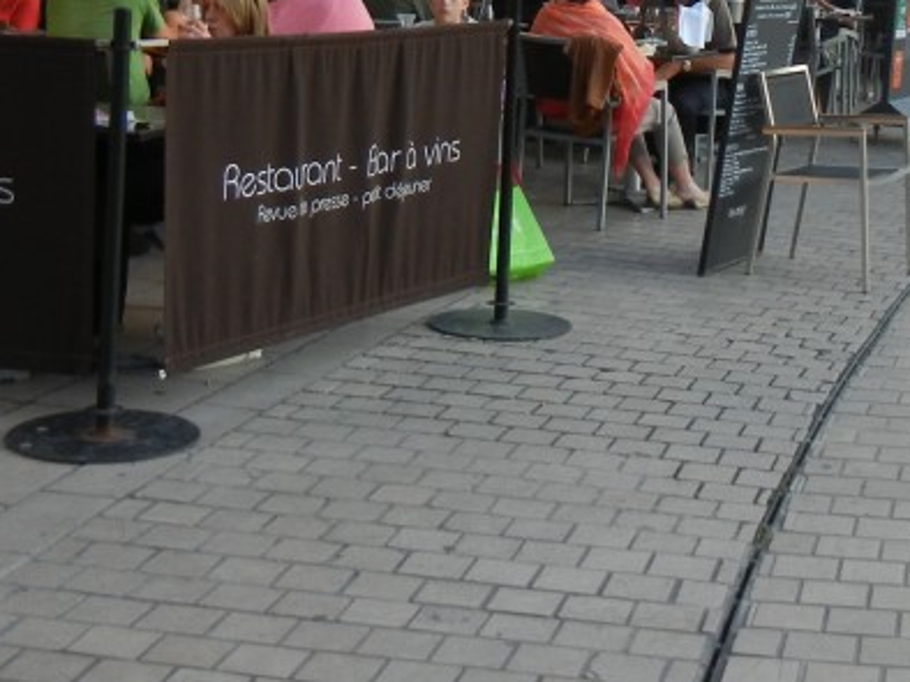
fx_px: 2049
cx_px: 721
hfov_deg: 24.7
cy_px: 0
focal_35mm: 78
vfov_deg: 18.4
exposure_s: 1/137
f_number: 3.5
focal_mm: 5.4
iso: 160
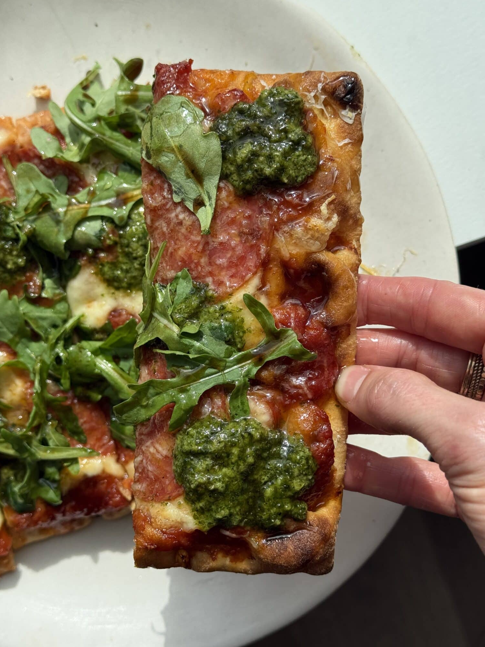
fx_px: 915
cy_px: 327
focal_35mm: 49
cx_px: 245
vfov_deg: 38.9
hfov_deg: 29.7
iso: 64
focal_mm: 6.76
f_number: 1.78
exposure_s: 1/1883
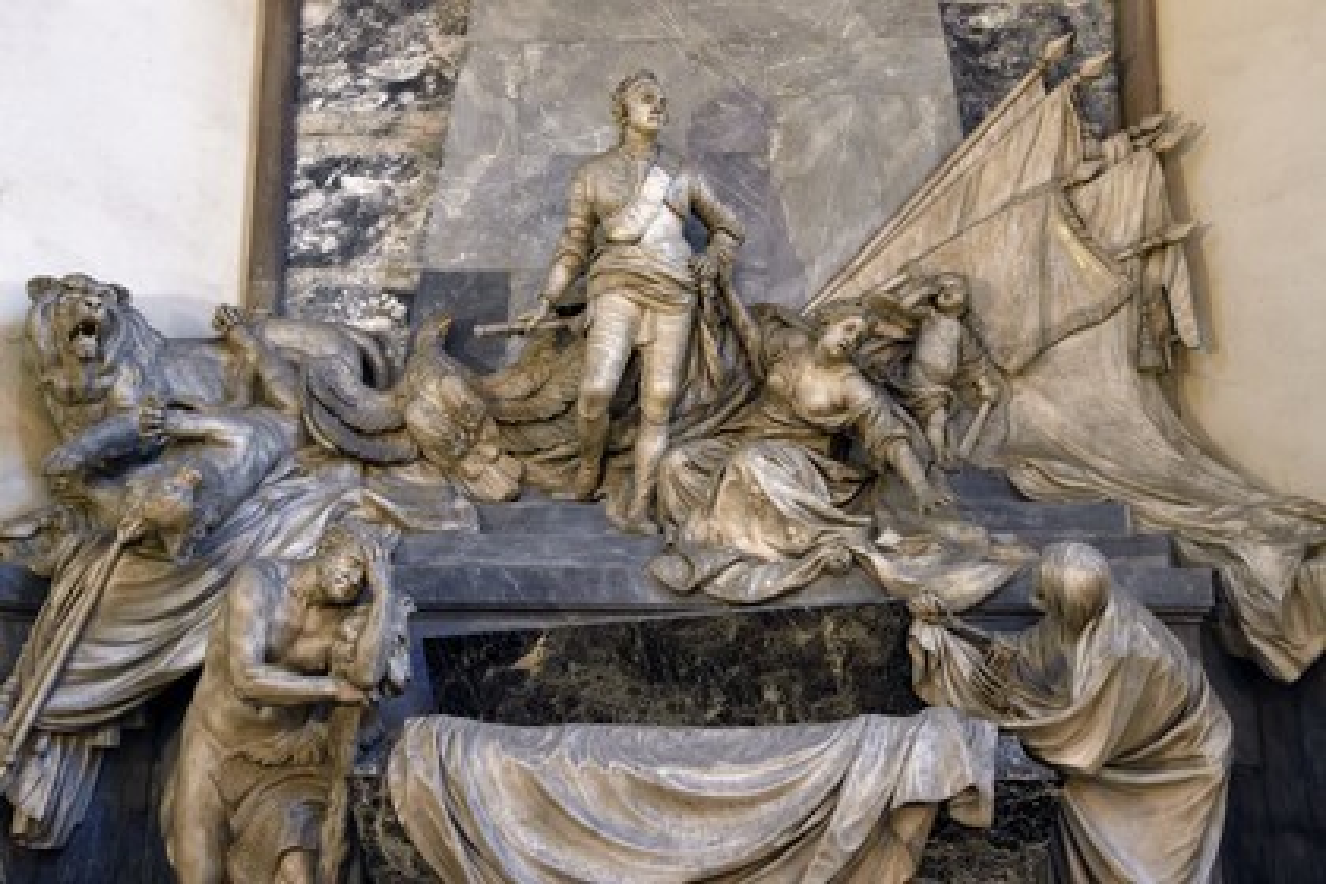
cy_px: 442
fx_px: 1694
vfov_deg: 29.2
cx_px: 663
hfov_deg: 42.7
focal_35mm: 46
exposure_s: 1/25
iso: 2000
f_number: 6.3
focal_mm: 46
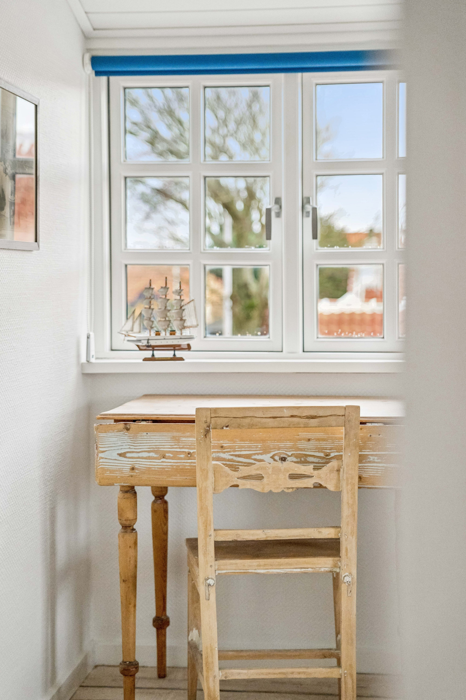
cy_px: 350
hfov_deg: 23.0
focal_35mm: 59
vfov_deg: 33.9
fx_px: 1145
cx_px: 233
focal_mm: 59
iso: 4000
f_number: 2.8
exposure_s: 1/160
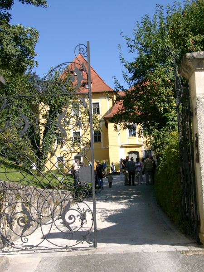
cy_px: 136
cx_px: 102
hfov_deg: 25.7
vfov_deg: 33.8
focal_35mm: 57
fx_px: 448
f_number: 4
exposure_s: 1/547
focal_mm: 11.76
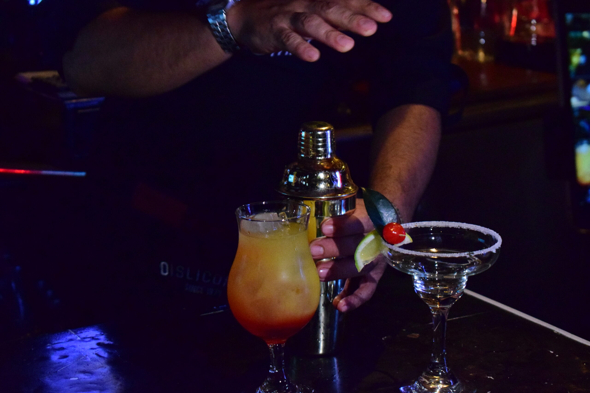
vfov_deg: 16.6
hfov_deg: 24.6
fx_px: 1352
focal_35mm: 82
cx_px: 295
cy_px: 196
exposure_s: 1/50
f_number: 5.6
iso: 10000
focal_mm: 55
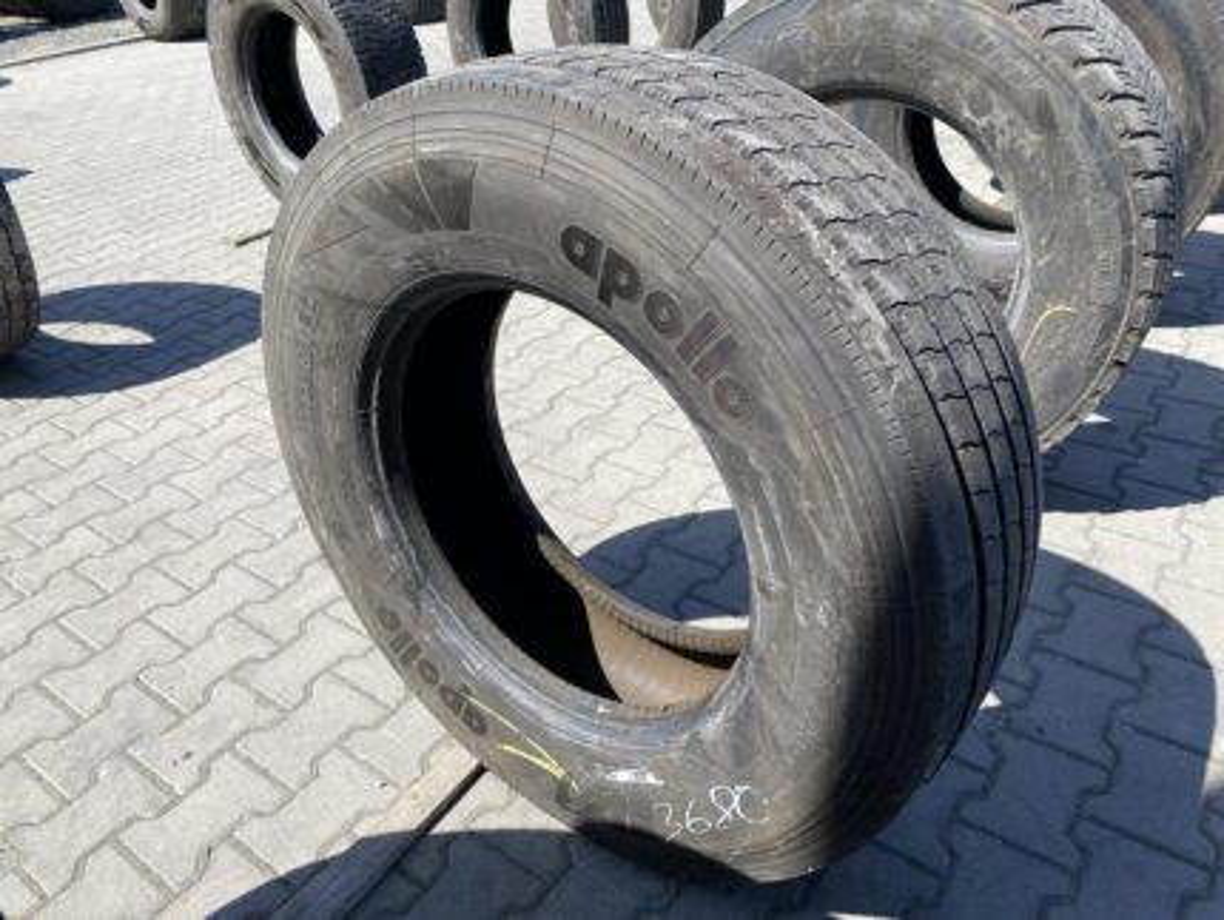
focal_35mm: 26
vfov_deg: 53.1
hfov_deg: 67.3
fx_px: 920
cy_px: 460
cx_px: 612
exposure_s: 1/1170
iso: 32
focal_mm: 4.25
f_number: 1.8
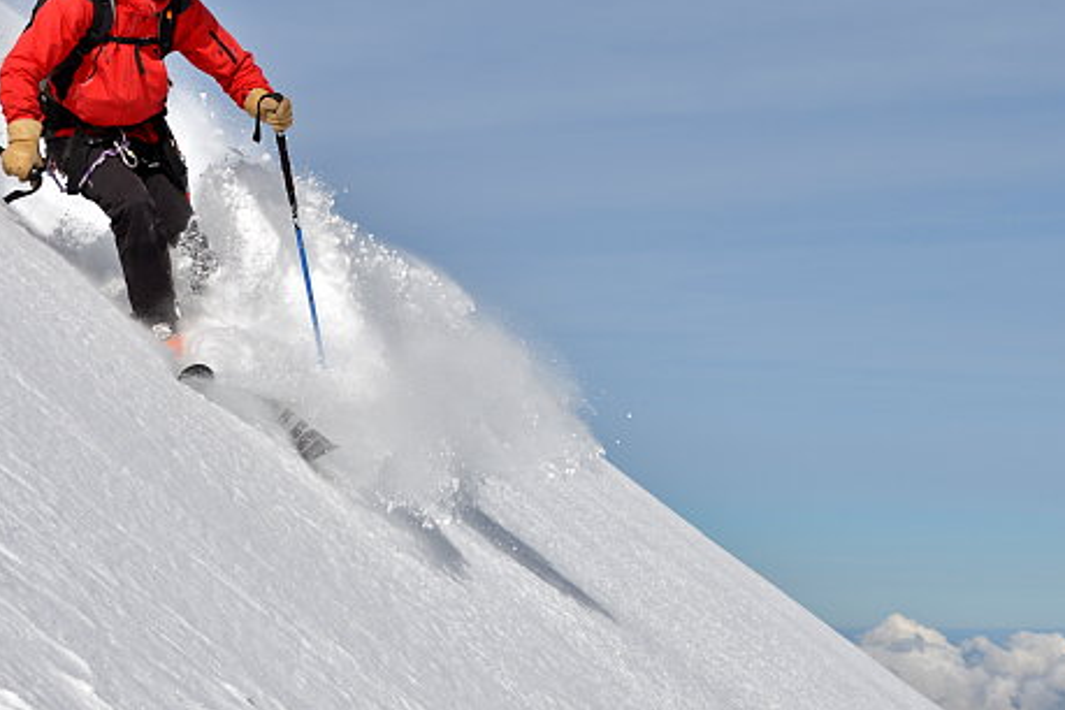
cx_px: 696
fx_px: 2899
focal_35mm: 98
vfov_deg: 13.9
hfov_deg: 20.8
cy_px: 187
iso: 100
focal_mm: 45
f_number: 8
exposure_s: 1/800
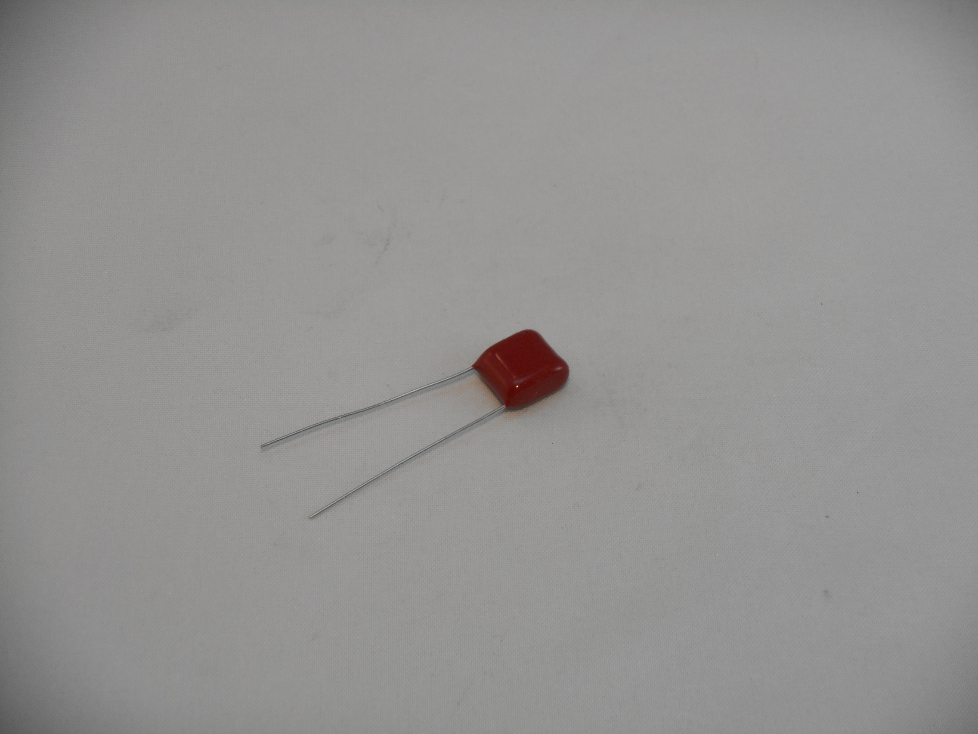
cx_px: 489
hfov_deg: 16.8
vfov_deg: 12.7
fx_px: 3306
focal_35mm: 117
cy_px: 367
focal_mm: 20.9
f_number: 5.9
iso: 160
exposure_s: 1/60
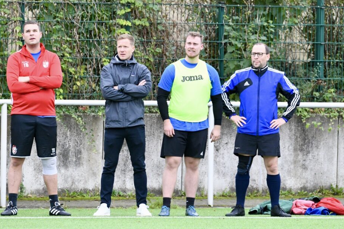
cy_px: 114
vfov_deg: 3.1
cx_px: 164
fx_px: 4270
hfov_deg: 4.6
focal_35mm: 447
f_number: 8
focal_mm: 400
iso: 6400
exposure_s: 1/1600
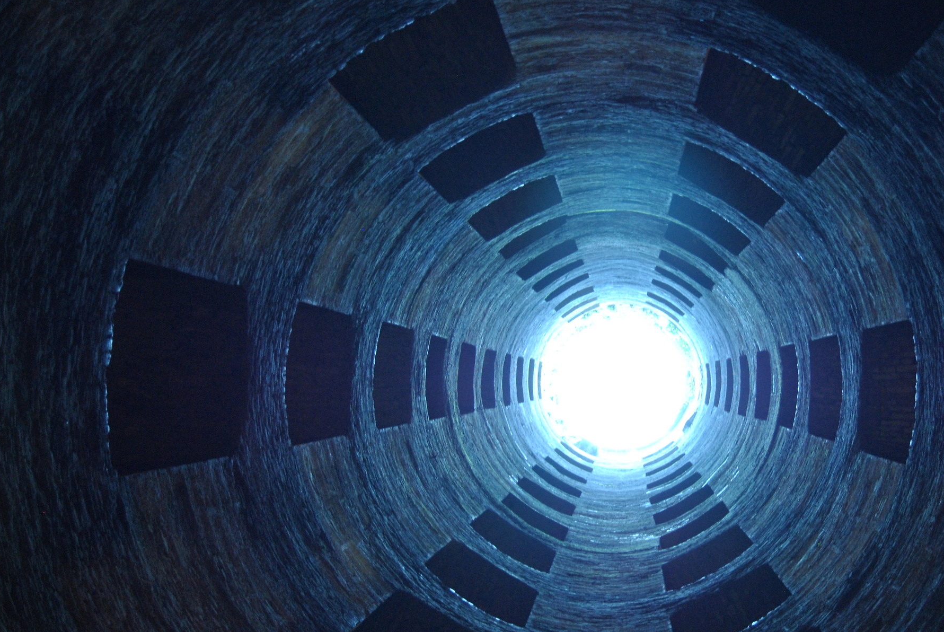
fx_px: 1645
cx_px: 604
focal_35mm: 63
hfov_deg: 31.8
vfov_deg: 21.7
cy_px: 292
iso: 400
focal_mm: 31
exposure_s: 1/2
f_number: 4.2
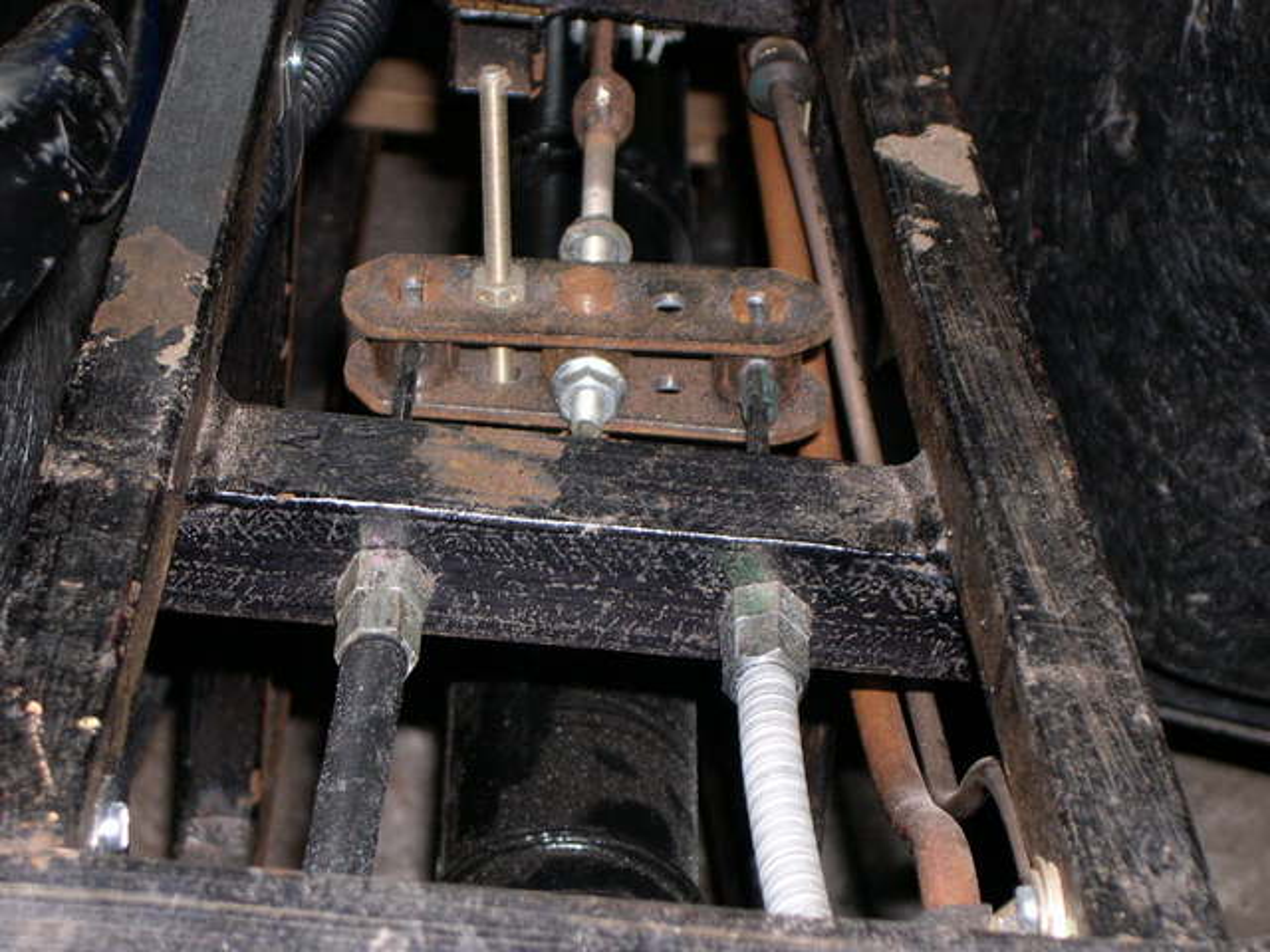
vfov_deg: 14.5
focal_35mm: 102
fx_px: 3742
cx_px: 635
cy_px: 476
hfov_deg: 19.3
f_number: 4.8
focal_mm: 21.6
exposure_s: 1/60
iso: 105
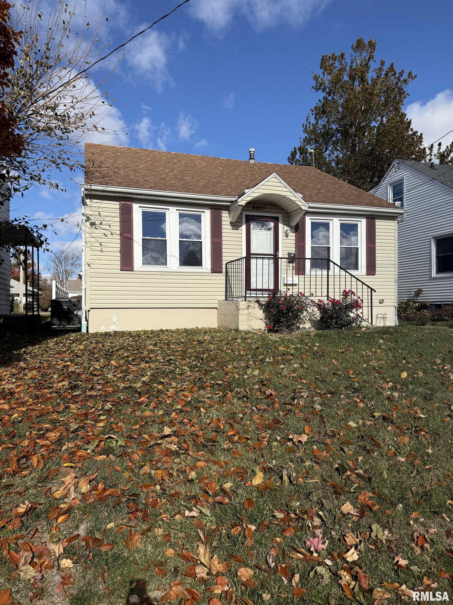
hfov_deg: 56.8
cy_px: 302
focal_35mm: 24
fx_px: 419
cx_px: 226
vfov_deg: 71.6
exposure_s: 1/5714
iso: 80
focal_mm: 6.76
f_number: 1.78
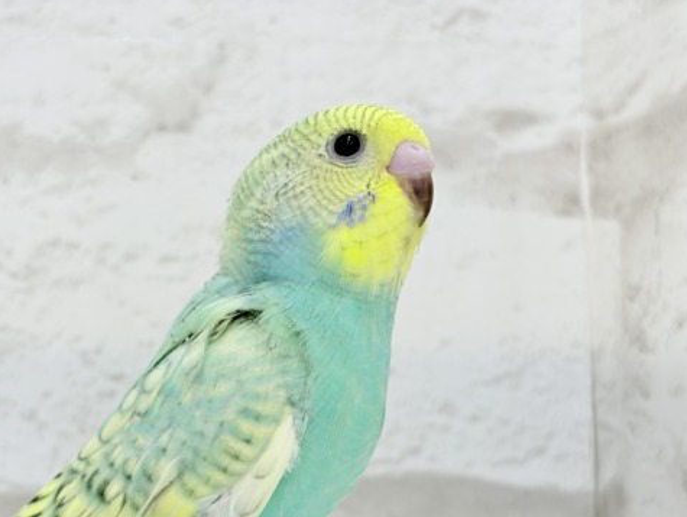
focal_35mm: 70
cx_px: 252
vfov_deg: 21.0
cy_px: 343
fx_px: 1390
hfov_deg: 27.6
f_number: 1.6
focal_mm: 5.96
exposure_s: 1/100
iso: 64
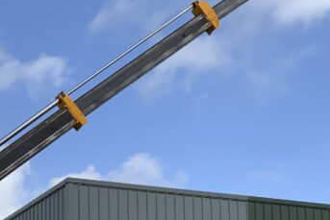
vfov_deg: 15.0
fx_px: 825
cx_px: 15
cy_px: 213
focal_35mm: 90
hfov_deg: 21.9
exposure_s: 1/1786
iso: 16
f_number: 1.8
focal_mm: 3
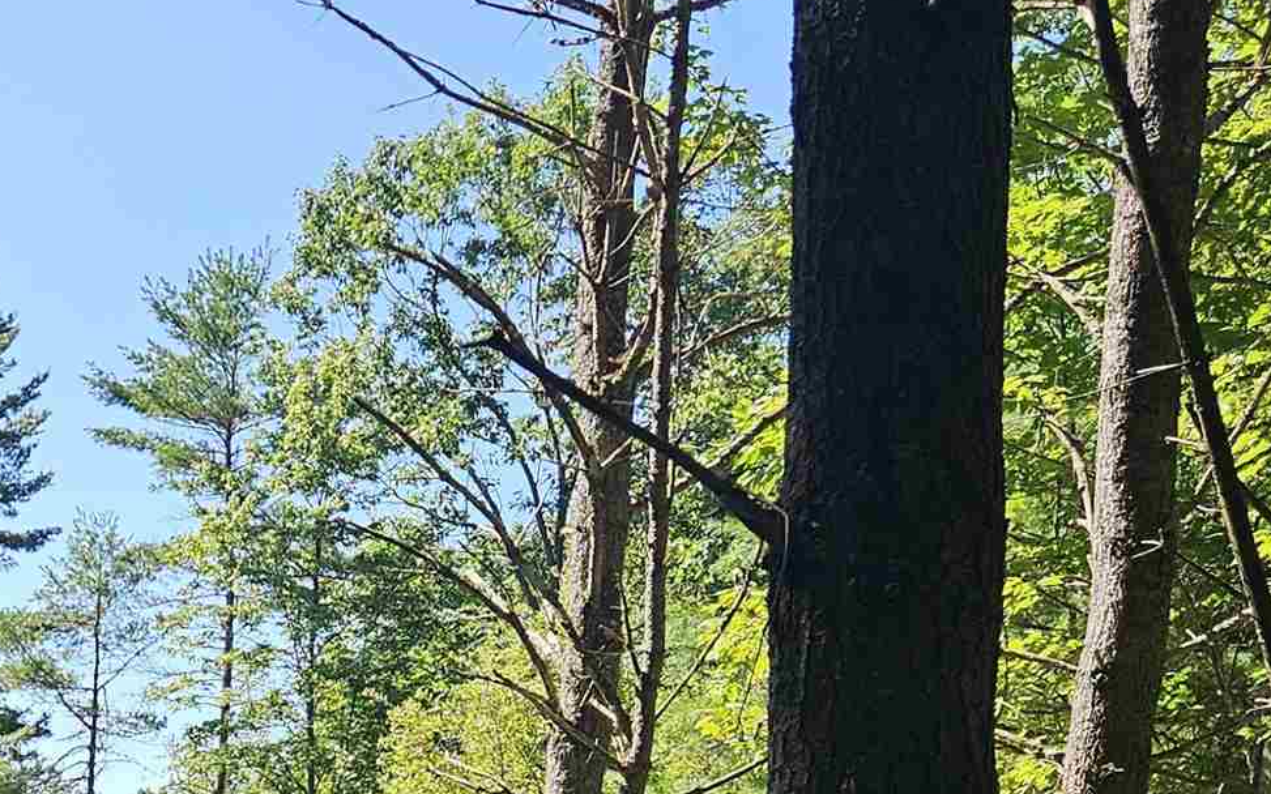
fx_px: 2667
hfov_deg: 25.2
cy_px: 1128
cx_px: -63
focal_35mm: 77
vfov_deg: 15.8
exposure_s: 1/748
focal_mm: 5.4
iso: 25
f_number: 1.8
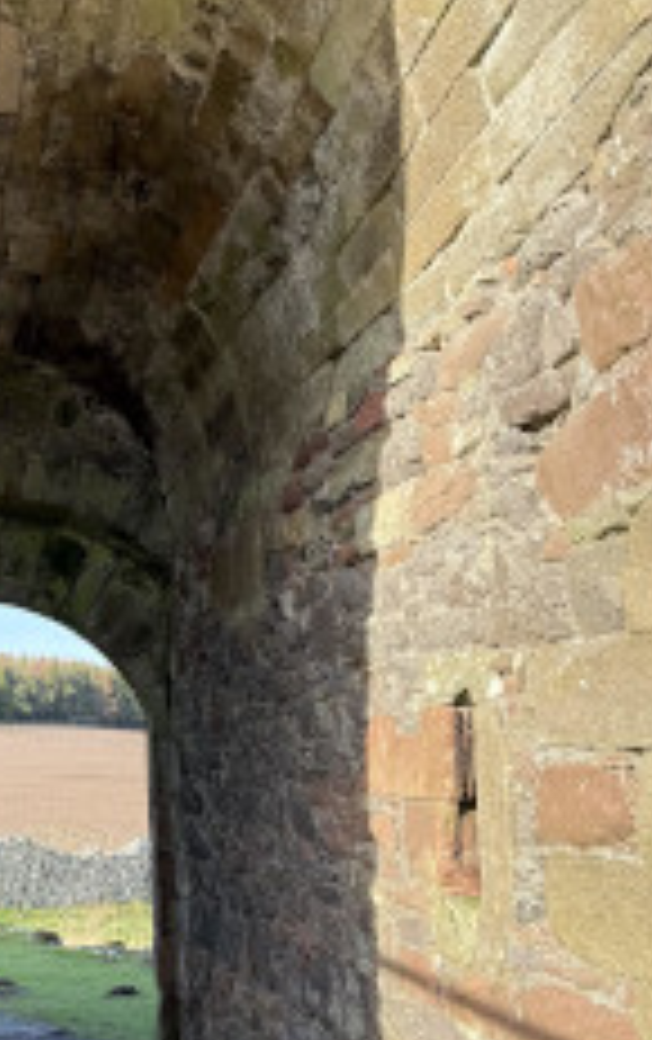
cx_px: -4
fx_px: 1247
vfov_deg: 44.7
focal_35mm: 44
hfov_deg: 27.6
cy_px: 680
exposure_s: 1/598
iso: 80
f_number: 1.78
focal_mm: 6.76
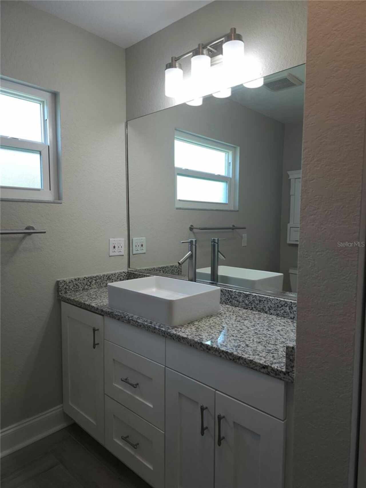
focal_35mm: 23
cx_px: 183
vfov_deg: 73.9
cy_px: 244
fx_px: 324
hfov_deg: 58.9
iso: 32
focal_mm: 6.3
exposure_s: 1/60.2
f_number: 1.7
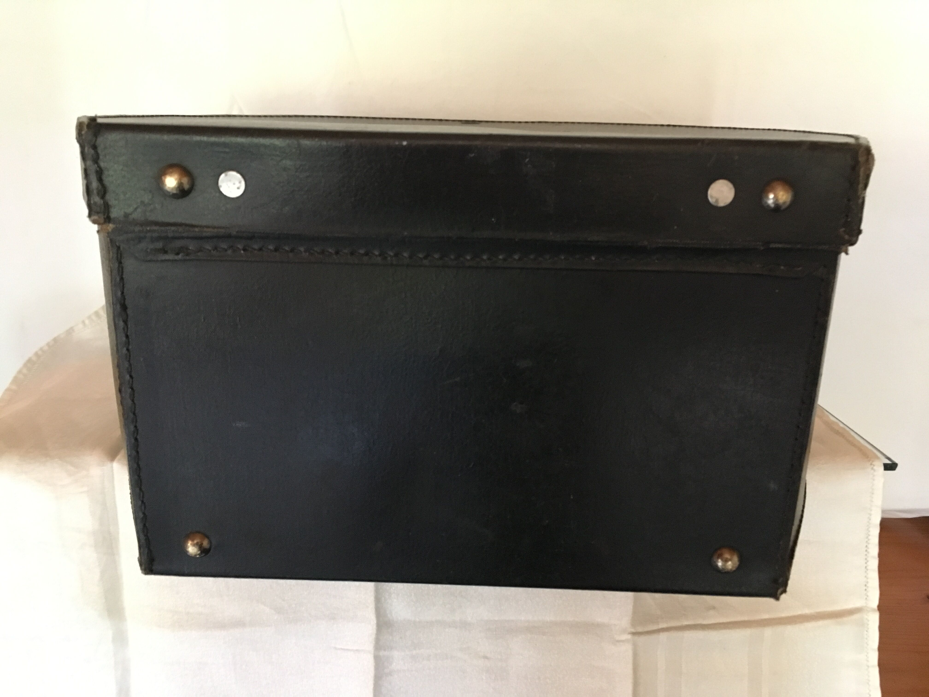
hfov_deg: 61.7
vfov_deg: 48.2
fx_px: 778
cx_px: 464
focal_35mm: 29
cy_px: 348
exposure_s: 1/17
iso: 250
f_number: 2.2
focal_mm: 4.15
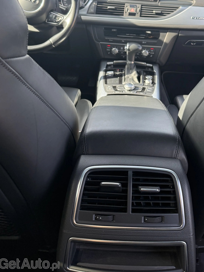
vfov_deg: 52.3
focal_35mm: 34
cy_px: 79
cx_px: 130
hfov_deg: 41.4
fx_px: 267
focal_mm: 6.76
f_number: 1.78
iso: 125
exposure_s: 1/243
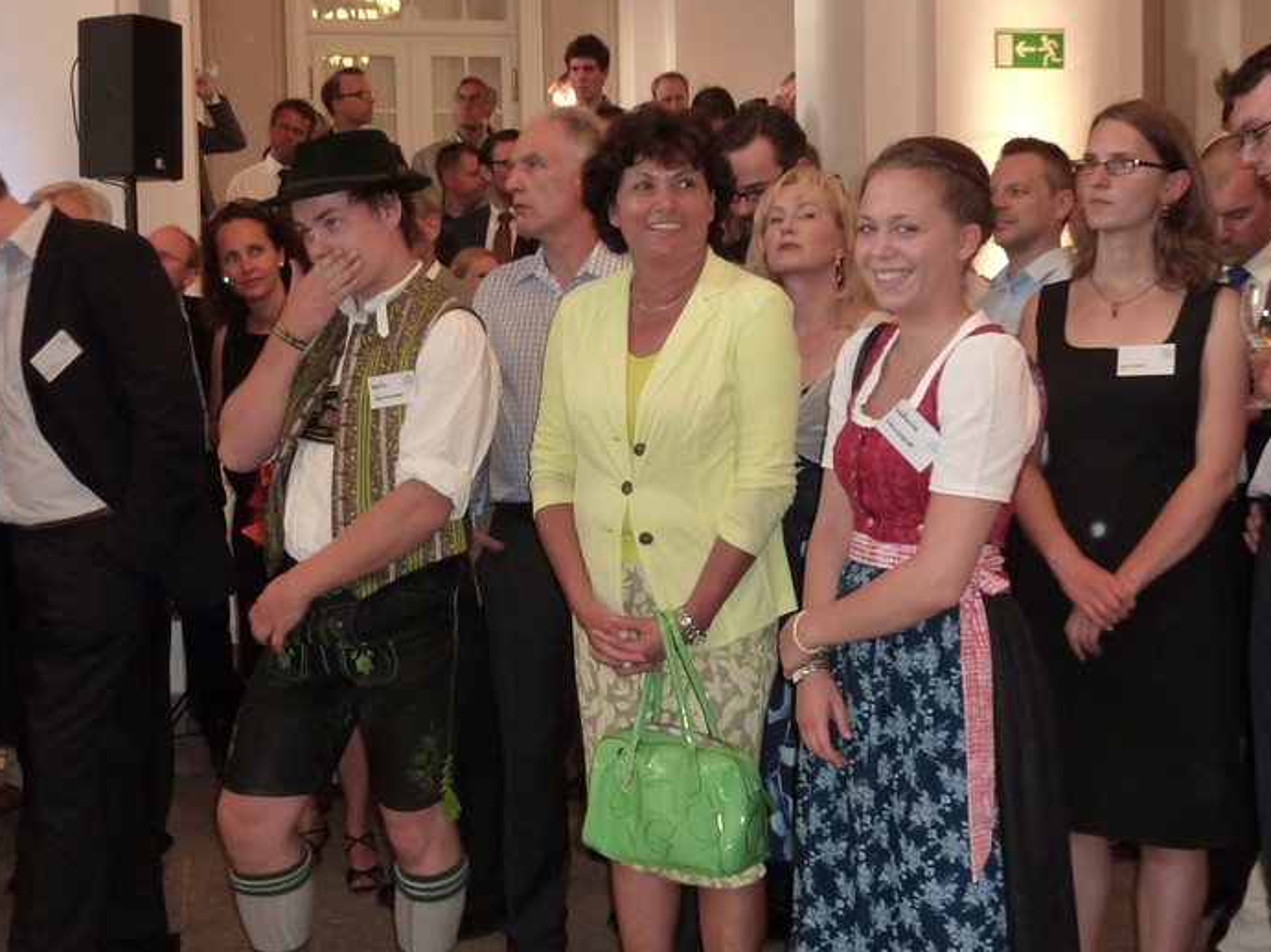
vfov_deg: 32.9
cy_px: 476
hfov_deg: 42.9
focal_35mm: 44
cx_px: 578
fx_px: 1615
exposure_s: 1/30
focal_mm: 4.4
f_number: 3.3
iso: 200
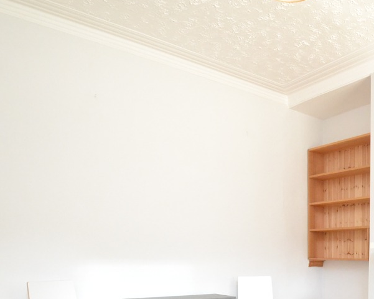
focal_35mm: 36
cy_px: 292
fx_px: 399
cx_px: 368
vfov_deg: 37.3
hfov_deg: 43.6
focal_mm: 10
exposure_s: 1/60
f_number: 8
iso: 2200
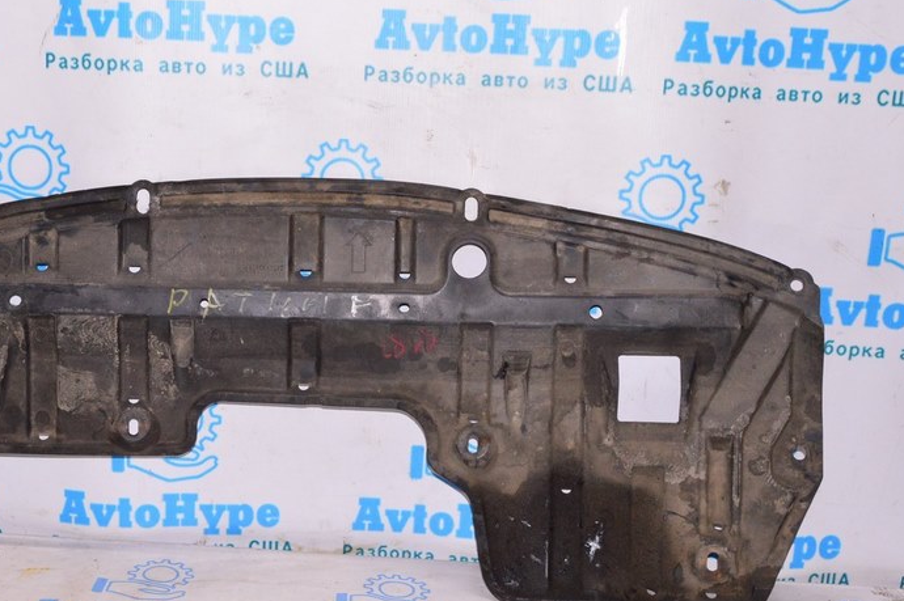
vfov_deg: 28.7
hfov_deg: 41.9
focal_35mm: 47
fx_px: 1173
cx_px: 343
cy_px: 344
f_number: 8
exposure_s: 1/200
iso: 1600
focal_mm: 21
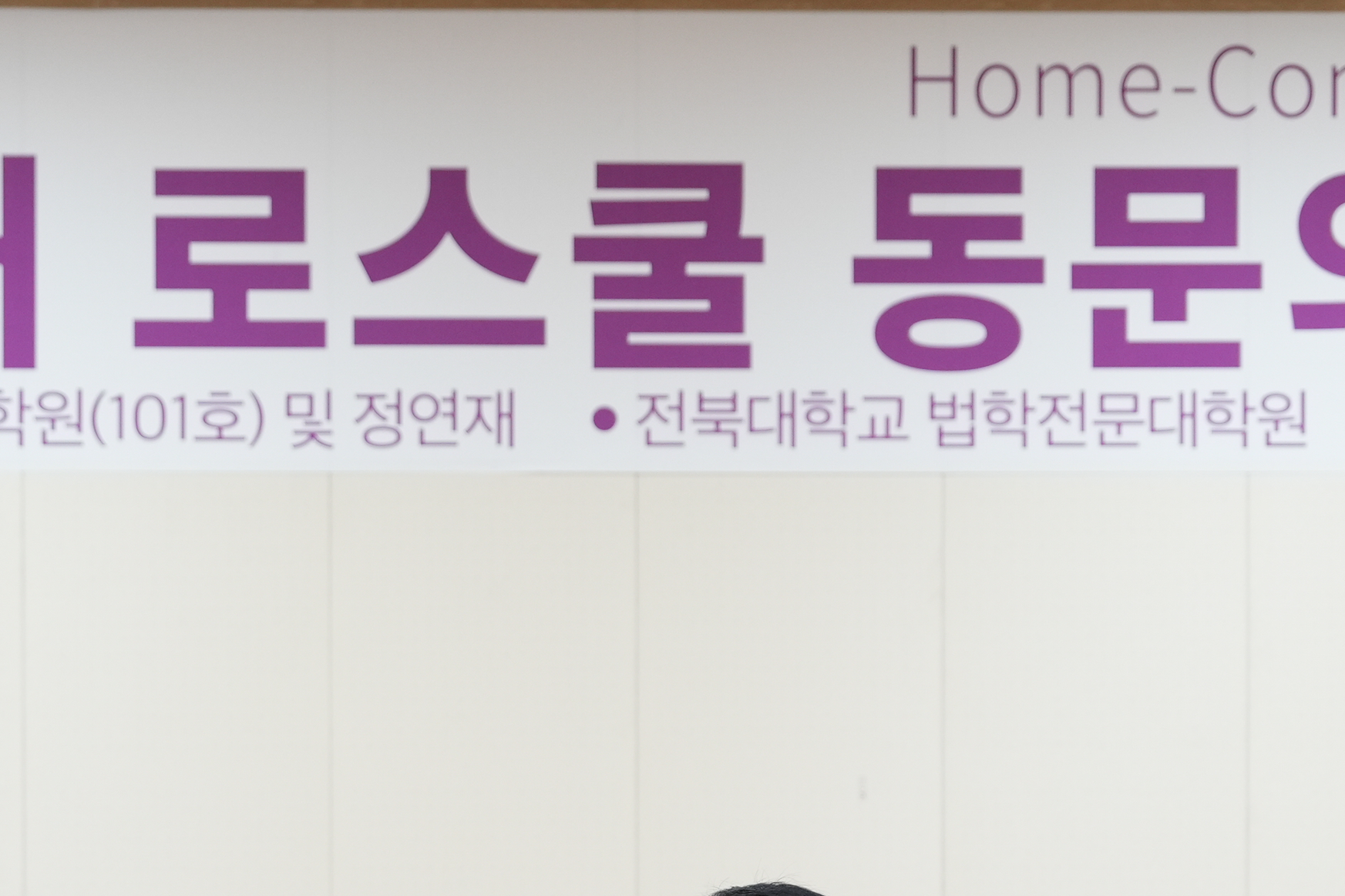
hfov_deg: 16.0
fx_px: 4781
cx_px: 504
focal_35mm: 128
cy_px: 1169
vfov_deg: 10.5
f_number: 2.8
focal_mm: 47
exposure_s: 1/125
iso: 800
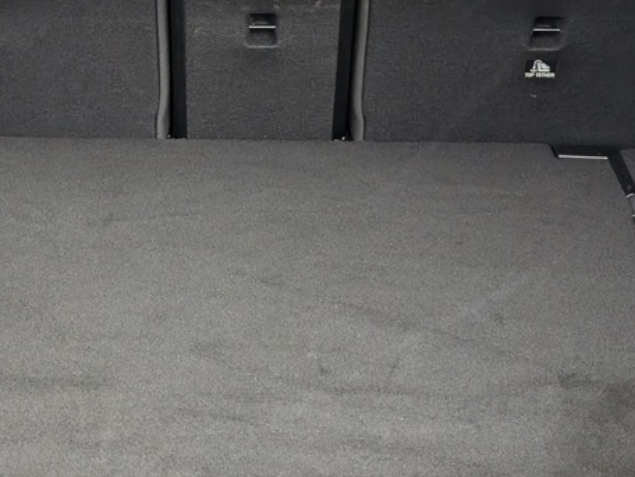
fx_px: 1578
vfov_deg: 17.1
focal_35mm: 86
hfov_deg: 22.7
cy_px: 119
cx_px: 273
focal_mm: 6.9
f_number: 1.68
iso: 297
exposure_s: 1/161
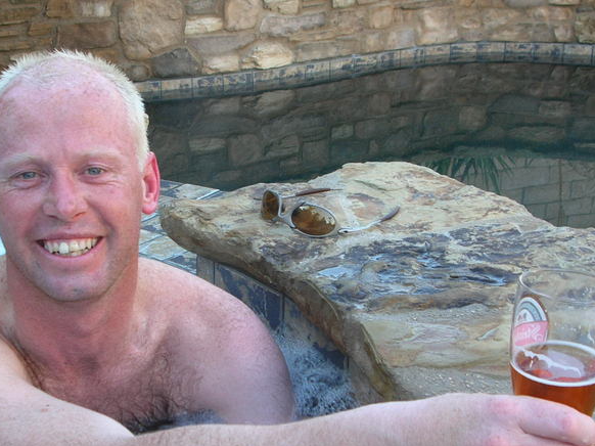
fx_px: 1134
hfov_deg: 29.3
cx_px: 237
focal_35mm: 66
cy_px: 274
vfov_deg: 22.2
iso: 50
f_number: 3.2
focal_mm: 8
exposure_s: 1/45.5
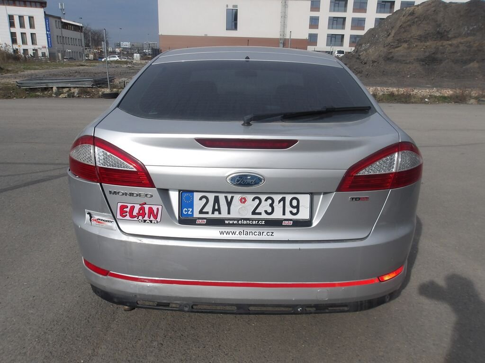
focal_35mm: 27
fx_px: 378
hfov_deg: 65.3
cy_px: 182
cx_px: 242
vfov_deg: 51.4
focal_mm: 4.9
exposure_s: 1/220
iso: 100
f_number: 10.4
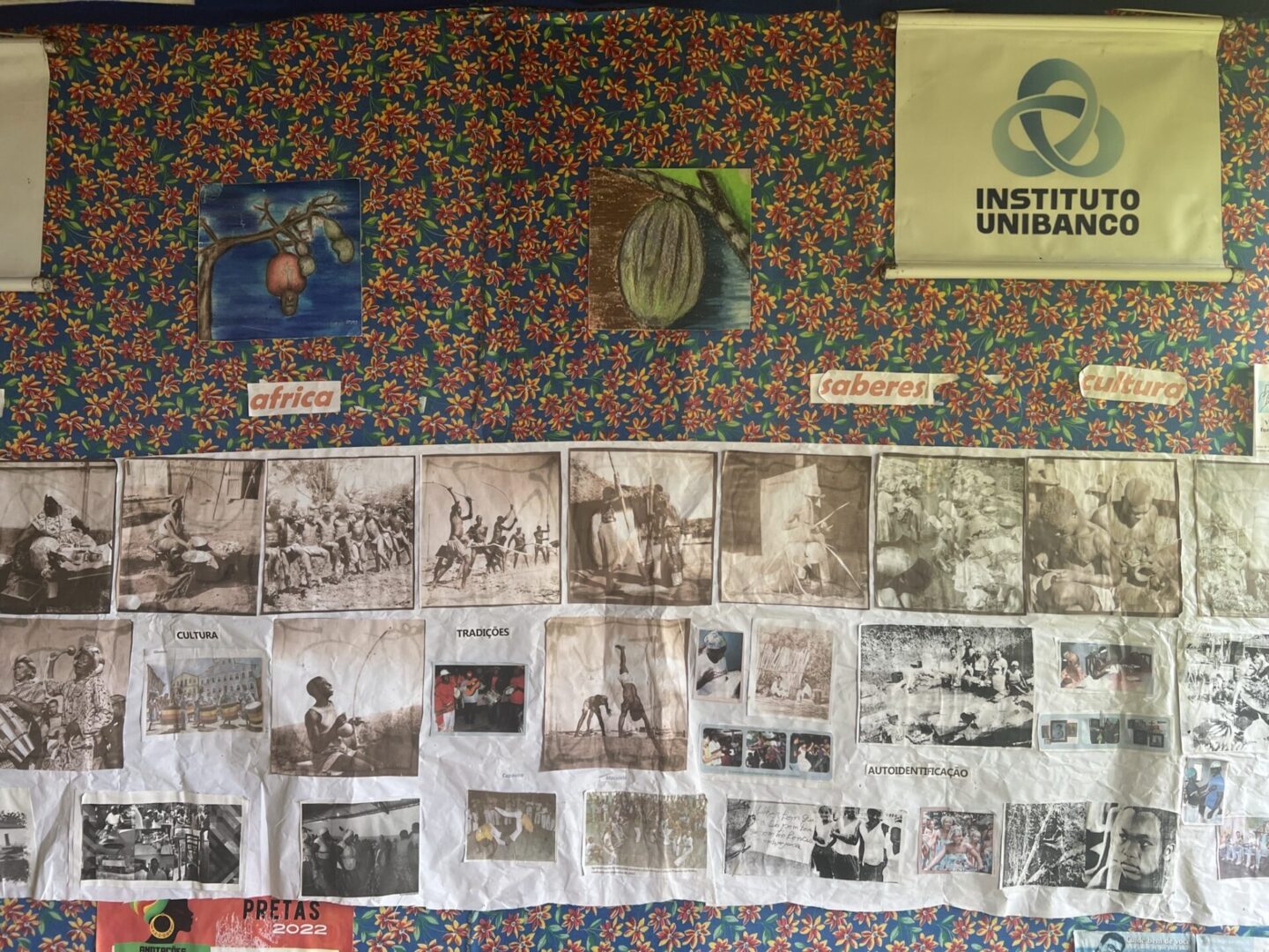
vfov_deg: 53.1
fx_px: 953
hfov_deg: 67.3
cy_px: 476
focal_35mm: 26
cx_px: 634
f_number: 1.5
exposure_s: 1/121
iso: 64
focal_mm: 5.7
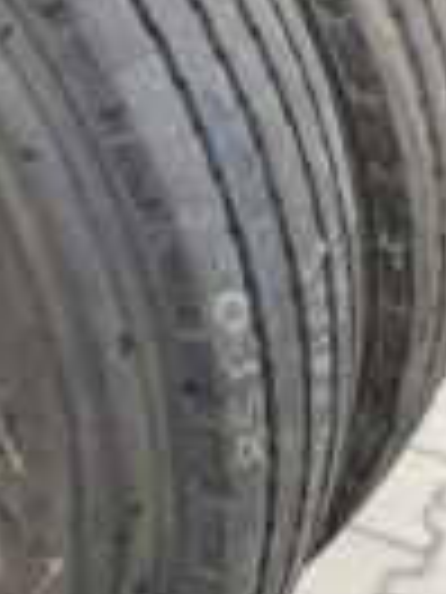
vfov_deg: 22.9
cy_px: 205
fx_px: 1460
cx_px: -194
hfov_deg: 16.1
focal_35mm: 85
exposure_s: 1/122
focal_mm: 4.25
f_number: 1.8
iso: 50
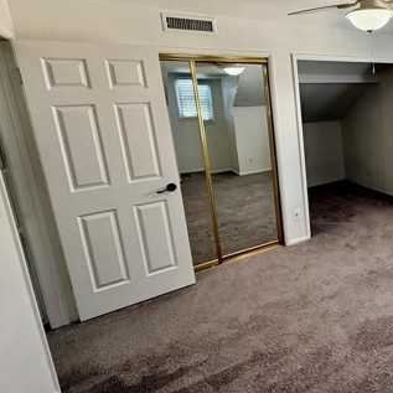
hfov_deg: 52.4
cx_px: 377
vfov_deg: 62.3
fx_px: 321
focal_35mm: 25
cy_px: 156
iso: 160
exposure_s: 1/120
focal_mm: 2.22
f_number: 2.2
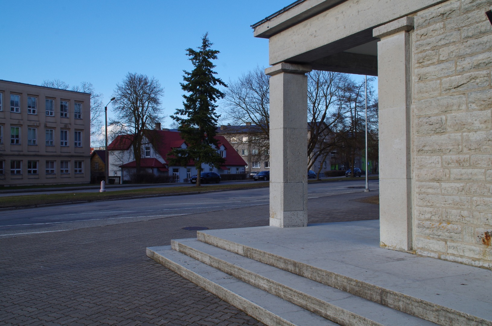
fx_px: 491
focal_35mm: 36
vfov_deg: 36.7
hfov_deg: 53.2
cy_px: 163
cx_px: 246
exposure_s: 1/125
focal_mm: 24
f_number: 11
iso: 200
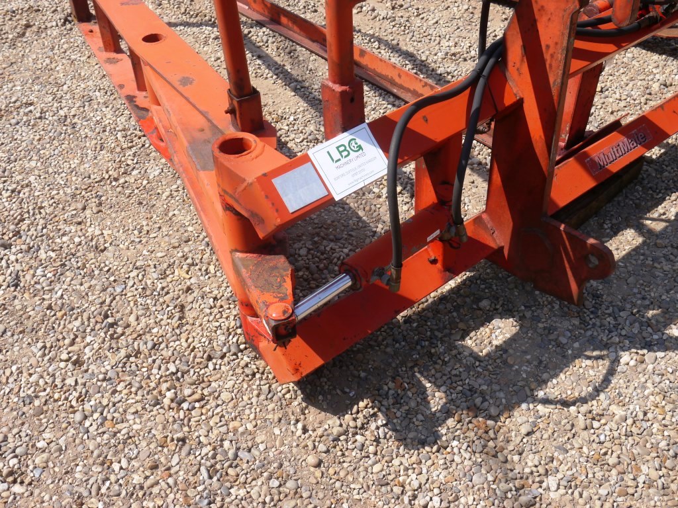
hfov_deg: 46.8
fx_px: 783
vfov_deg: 36.0
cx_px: 339
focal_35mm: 40
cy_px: 254
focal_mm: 20
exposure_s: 1/320
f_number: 7.1
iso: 160
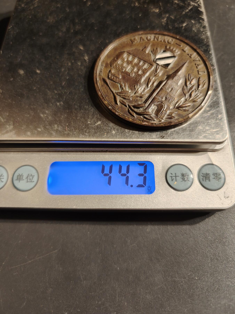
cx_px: 118
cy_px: 157
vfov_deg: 73.9
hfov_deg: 58.9
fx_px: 208
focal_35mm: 23
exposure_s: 1/100
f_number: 1.6
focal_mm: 6.06
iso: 200
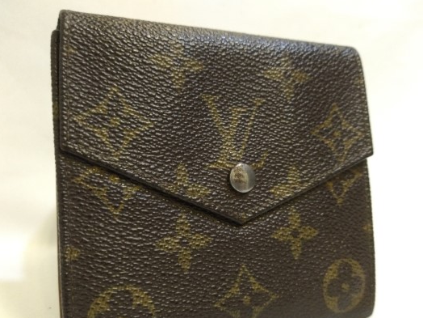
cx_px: 203
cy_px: 186
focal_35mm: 33
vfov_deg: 42.8
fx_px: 403
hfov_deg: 55.3
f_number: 1.79
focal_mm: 4.74
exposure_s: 1/100
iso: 640
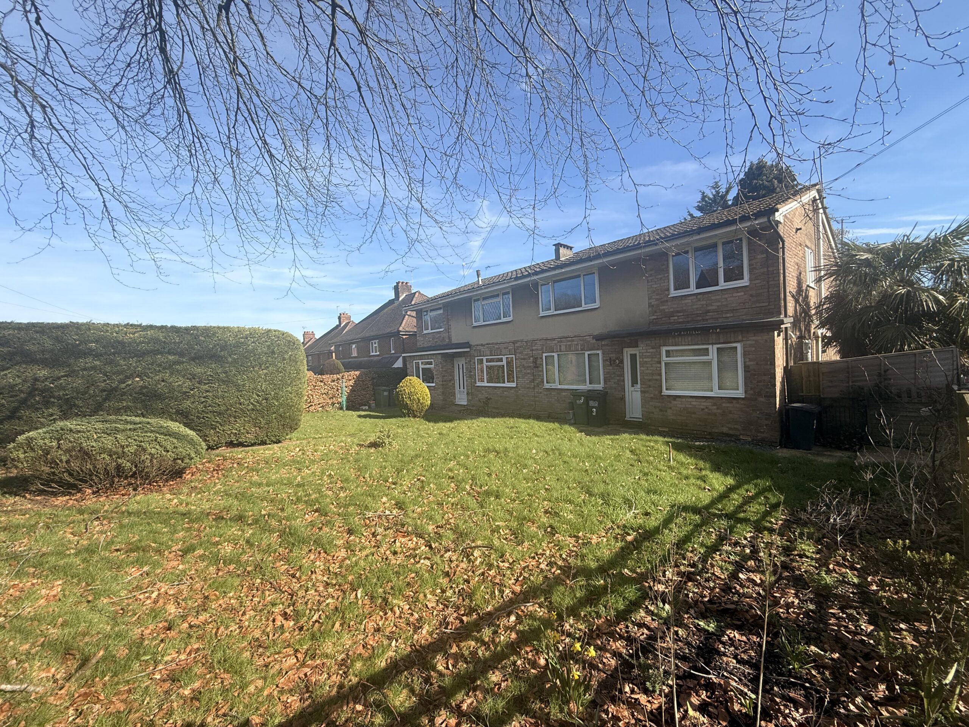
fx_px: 392
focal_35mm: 14
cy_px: 364
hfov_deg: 102.1
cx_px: 484
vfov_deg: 85.7
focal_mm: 2.22
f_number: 2.2
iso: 50
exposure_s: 1/1087
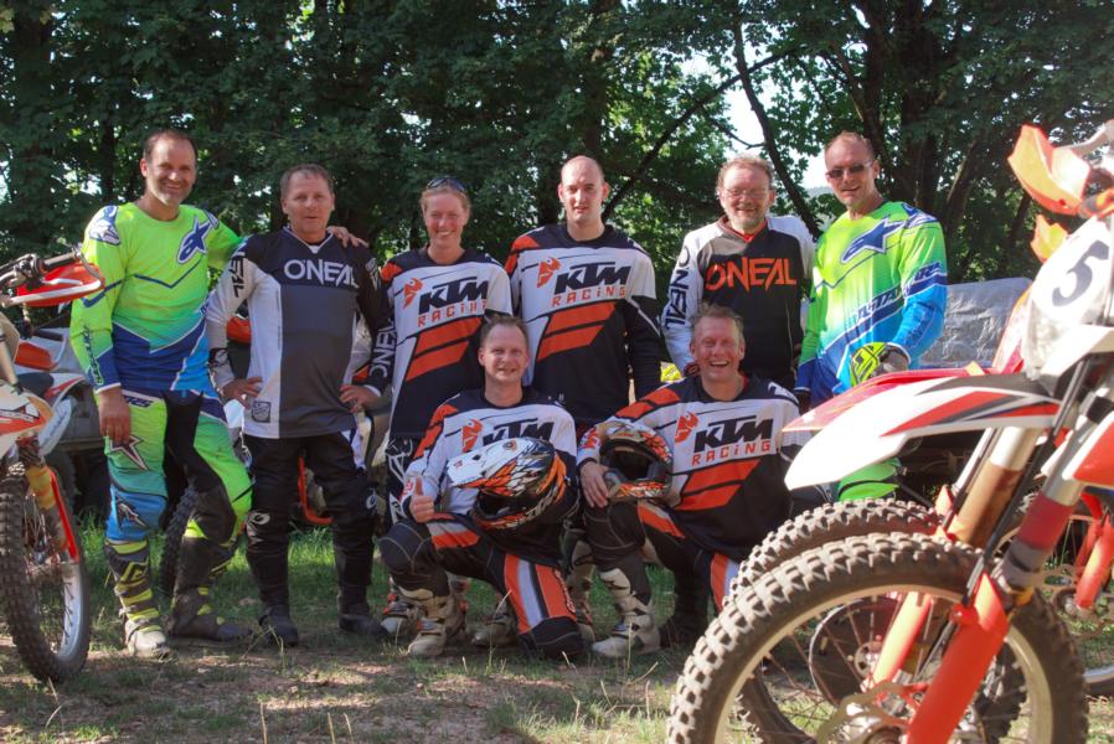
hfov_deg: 33.4
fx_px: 1858
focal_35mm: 60
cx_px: 557
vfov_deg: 22.7
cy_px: 372
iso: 250
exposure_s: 1/125
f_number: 6.7
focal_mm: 40
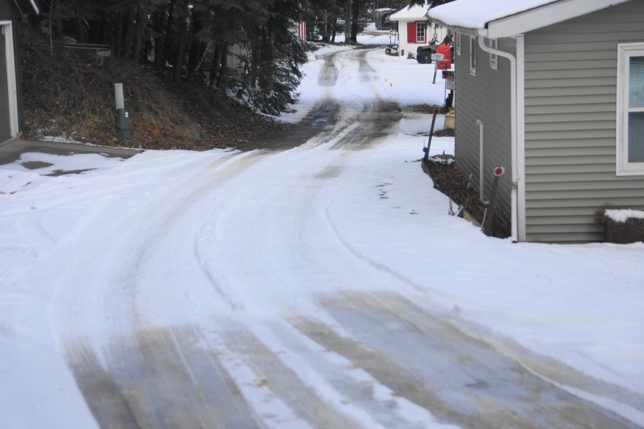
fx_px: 1878
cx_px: 322
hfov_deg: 19.5
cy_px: 214
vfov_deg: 13.0
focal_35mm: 105
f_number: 5
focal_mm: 70
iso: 160
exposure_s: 1/125
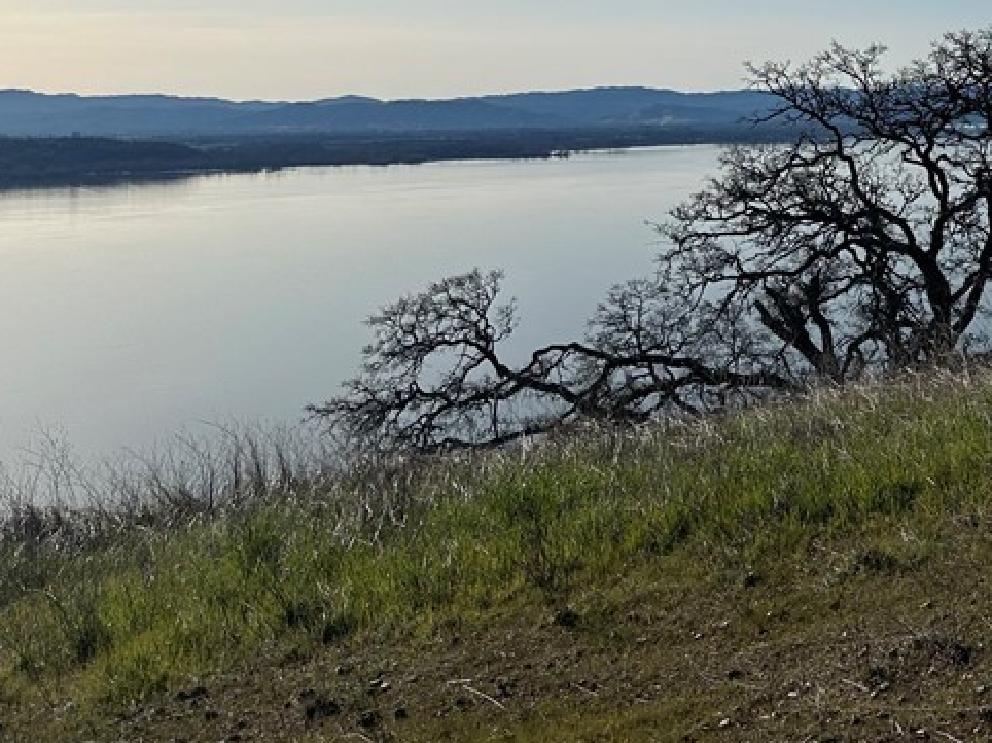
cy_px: 0
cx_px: 959
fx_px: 1461
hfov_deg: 34.6
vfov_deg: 27.0
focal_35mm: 51
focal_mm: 6.86
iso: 80
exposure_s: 1/13699
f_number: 1.78
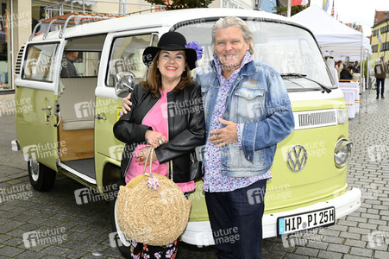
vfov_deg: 29.8
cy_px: 130
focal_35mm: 45
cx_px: 194
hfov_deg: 43.6
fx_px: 486
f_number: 6.3
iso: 320
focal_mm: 45
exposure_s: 1/160
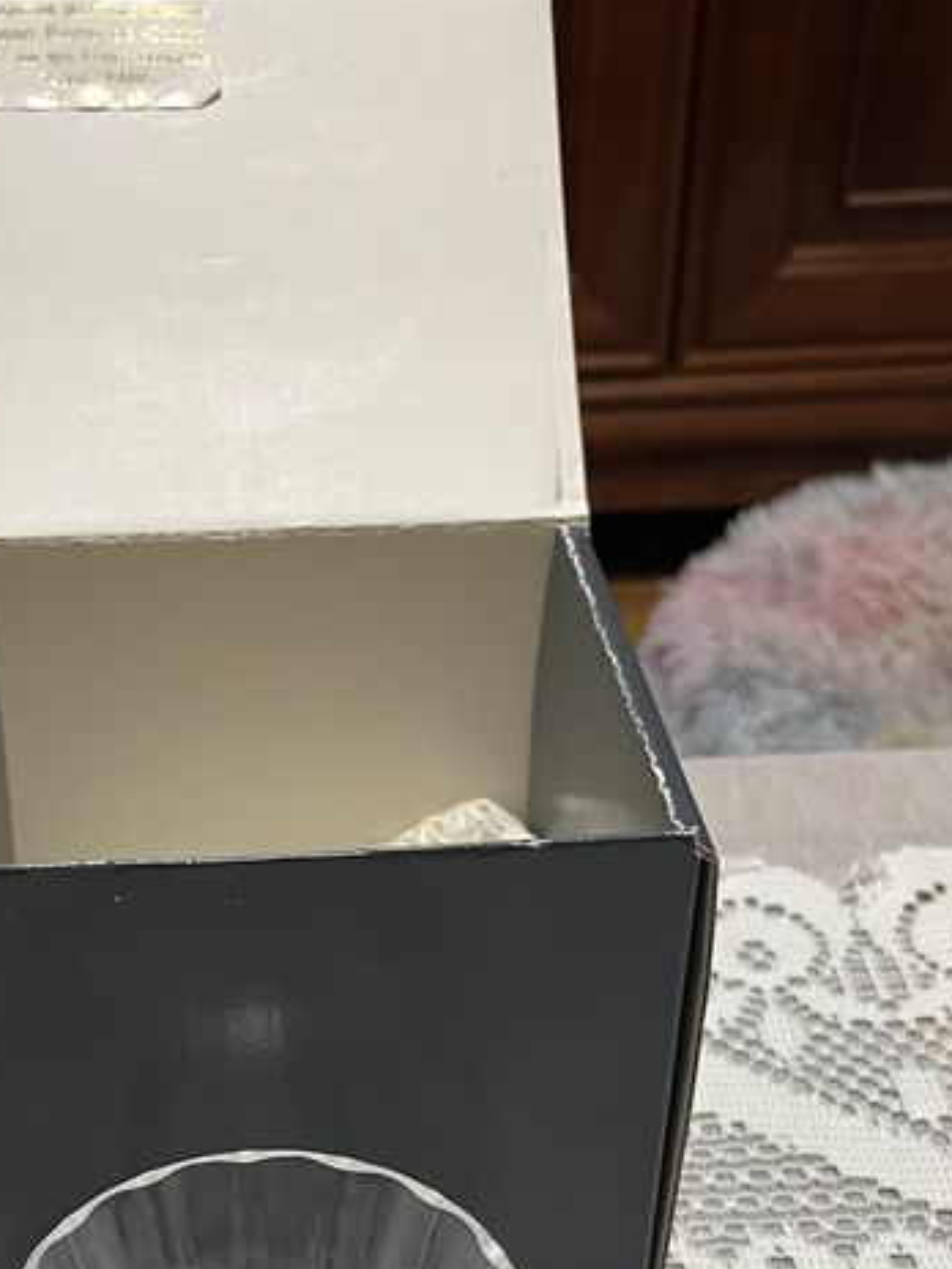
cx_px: 287
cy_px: 1050
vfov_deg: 33.2
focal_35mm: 56
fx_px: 2053
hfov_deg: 25.9
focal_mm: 5.1
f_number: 1.6
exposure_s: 1/51
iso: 200
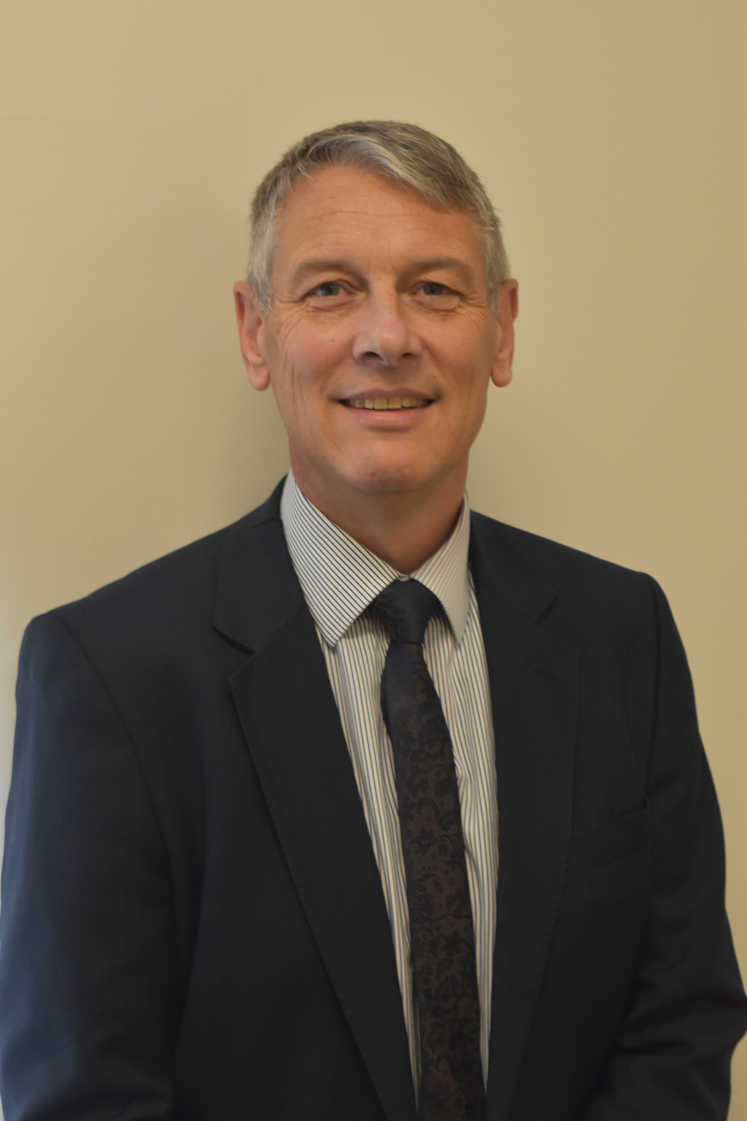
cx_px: 374
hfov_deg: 17.5
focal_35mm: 78
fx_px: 2428
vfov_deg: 26.0
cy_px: 560
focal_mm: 52
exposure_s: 1/60
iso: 1250
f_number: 5.6
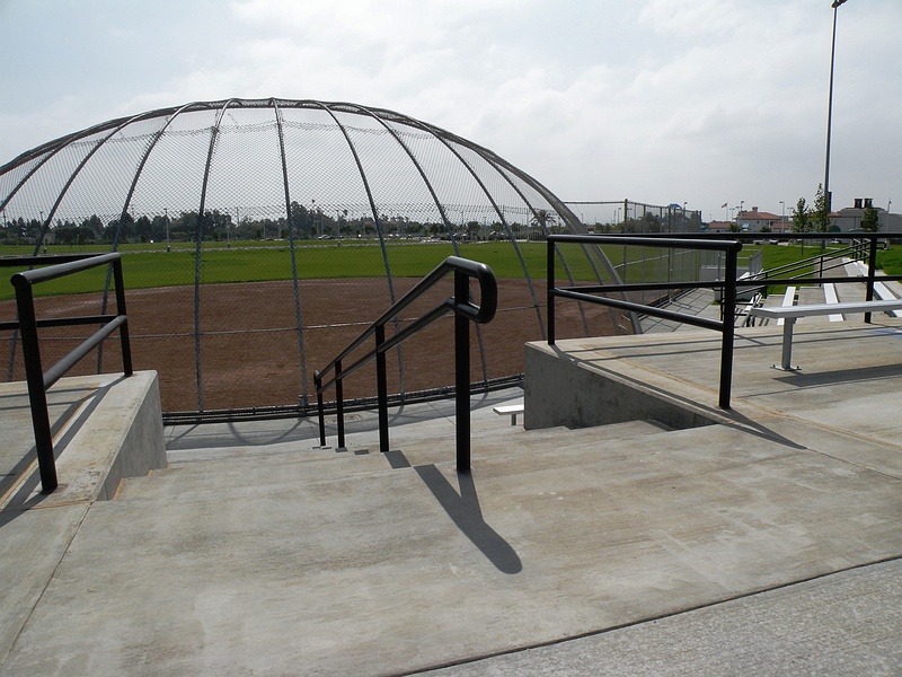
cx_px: 451
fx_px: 704
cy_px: 338
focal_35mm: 27
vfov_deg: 51.4
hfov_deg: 65.3
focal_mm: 4.7
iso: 64
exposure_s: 1/355
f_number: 8
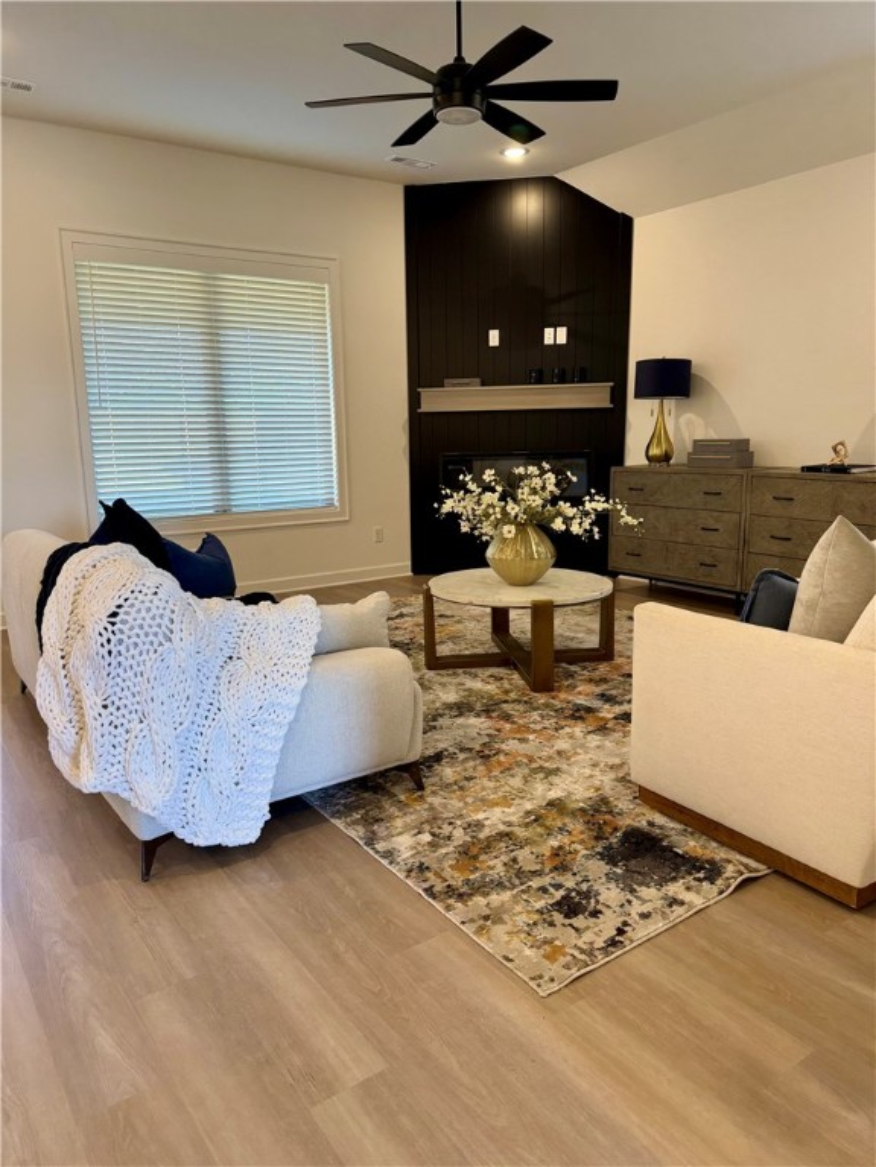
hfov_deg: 56.8
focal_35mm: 24
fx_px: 810
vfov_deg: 71.6
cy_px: 584
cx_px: 438
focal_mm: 6.76
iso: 160
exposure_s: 1/120
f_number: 1.78
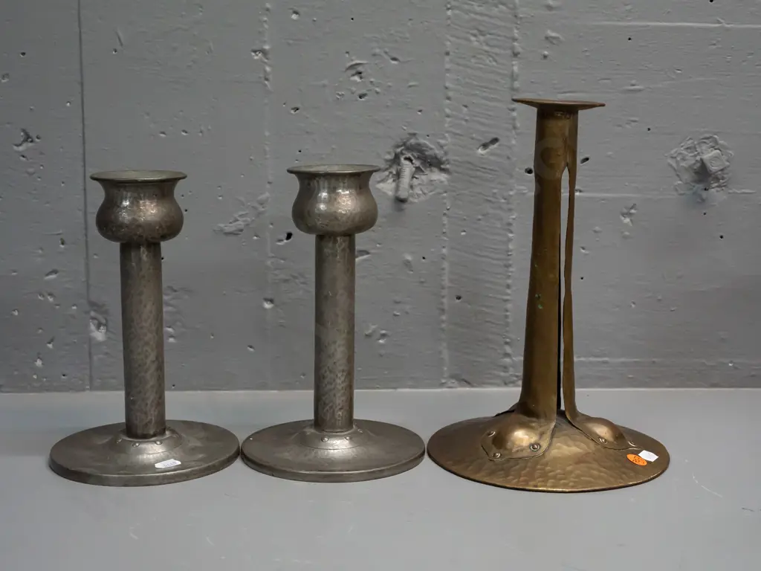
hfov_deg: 35.5
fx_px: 1187
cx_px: 380
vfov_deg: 27.0
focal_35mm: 54
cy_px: 286
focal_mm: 27
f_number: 5.6
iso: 3200
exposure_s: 1/160
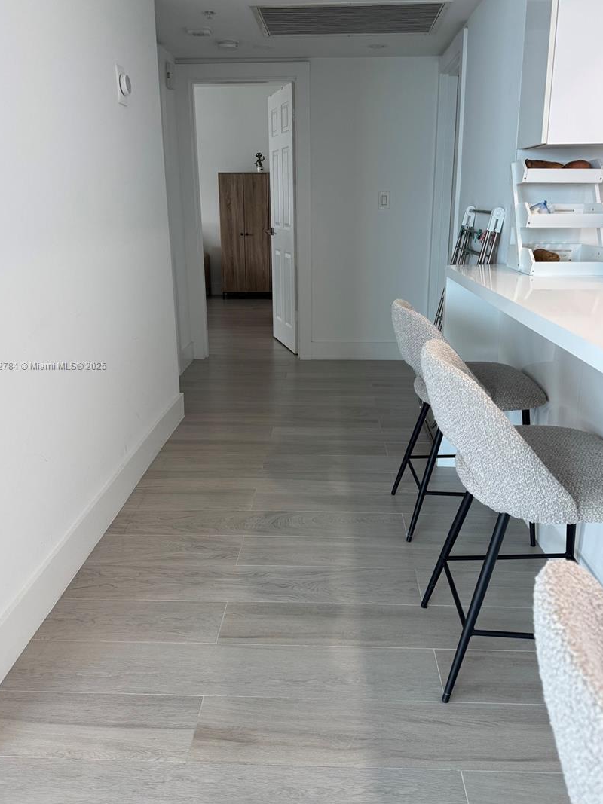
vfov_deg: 65.2
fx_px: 627
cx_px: 307
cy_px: 366
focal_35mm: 27
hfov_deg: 51.3
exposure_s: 1/121
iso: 125
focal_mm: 6.76
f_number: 1.78
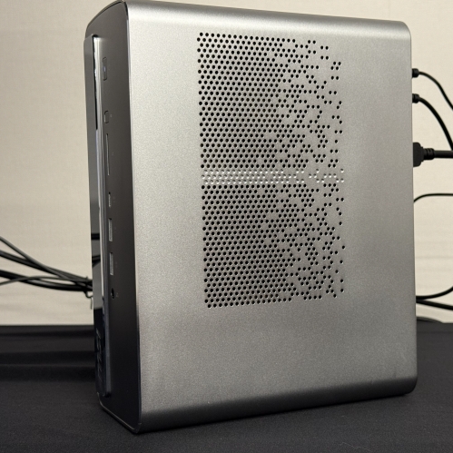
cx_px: 274
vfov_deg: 30.0
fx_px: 844
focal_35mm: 57
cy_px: 226
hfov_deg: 30.0
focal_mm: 6.76
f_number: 1.78
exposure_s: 1/60
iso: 125
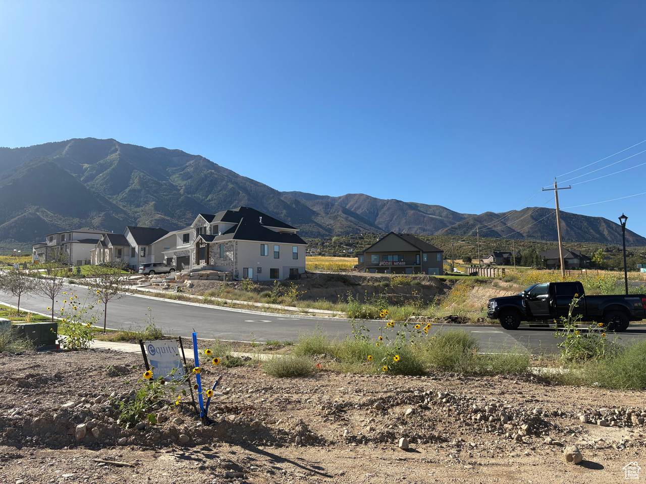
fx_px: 485
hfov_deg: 67.3
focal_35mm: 26
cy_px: 242
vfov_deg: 53.1
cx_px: 323
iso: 50
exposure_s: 1/2747
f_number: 1.6
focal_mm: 5.96
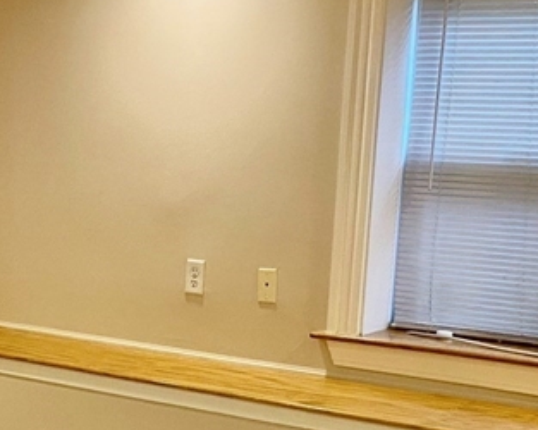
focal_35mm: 83
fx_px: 1321
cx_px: 69
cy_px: 473
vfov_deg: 17.8
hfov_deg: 22.5
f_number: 1.8
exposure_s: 1/60
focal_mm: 4.25
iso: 80
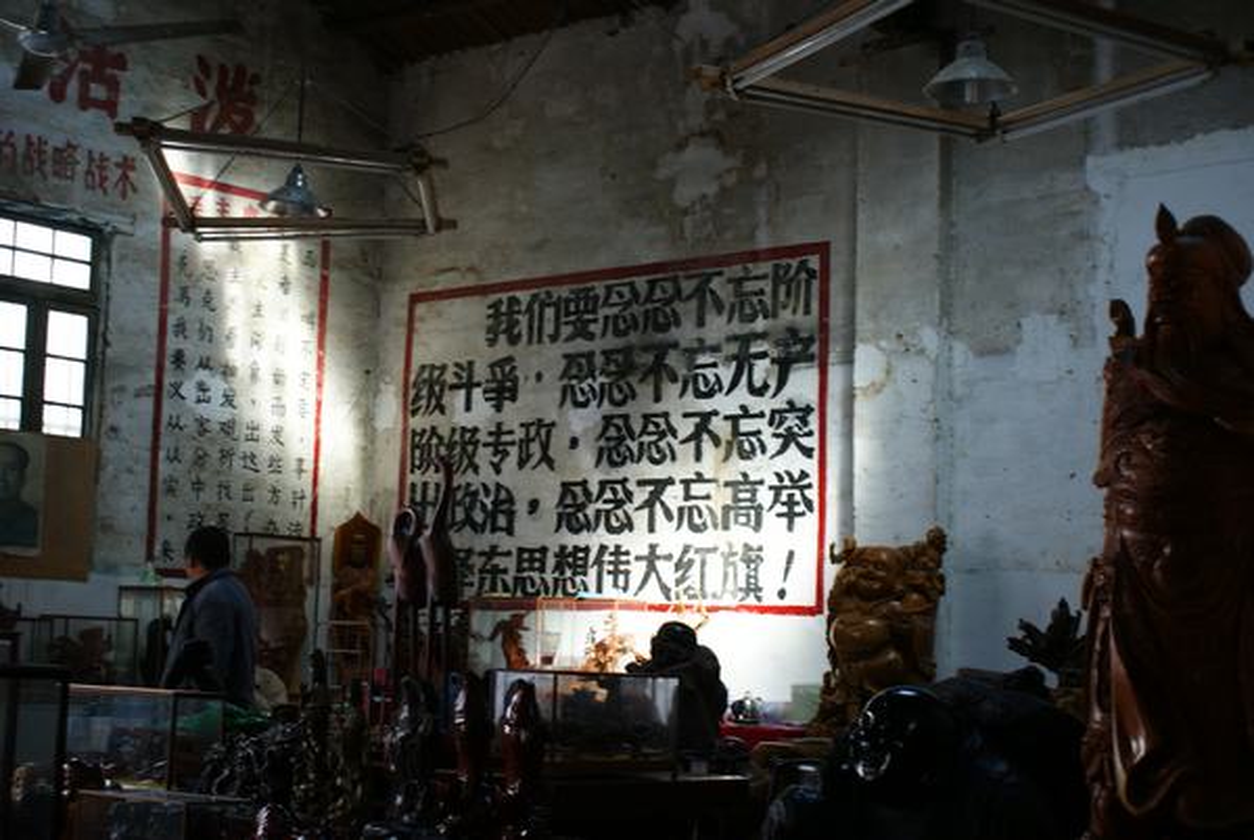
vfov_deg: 25.8
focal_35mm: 52
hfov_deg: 37.8
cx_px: 627
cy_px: 420
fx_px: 1831
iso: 200
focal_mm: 35
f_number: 5.6
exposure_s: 1/15
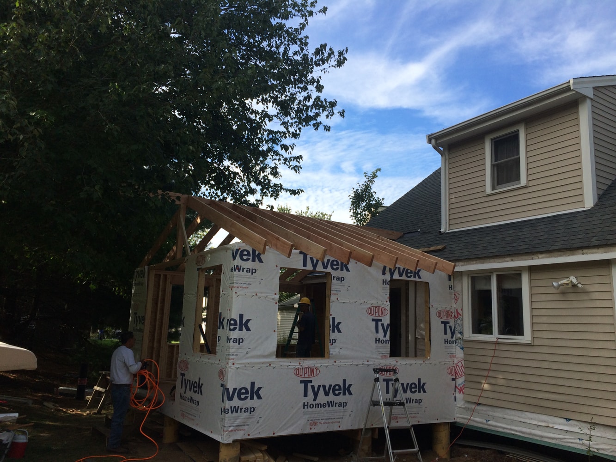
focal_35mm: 29
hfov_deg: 61.7
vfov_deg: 48.2
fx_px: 516
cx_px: 308
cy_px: 231
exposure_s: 1/1109
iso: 32
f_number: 2.2
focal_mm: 4.15
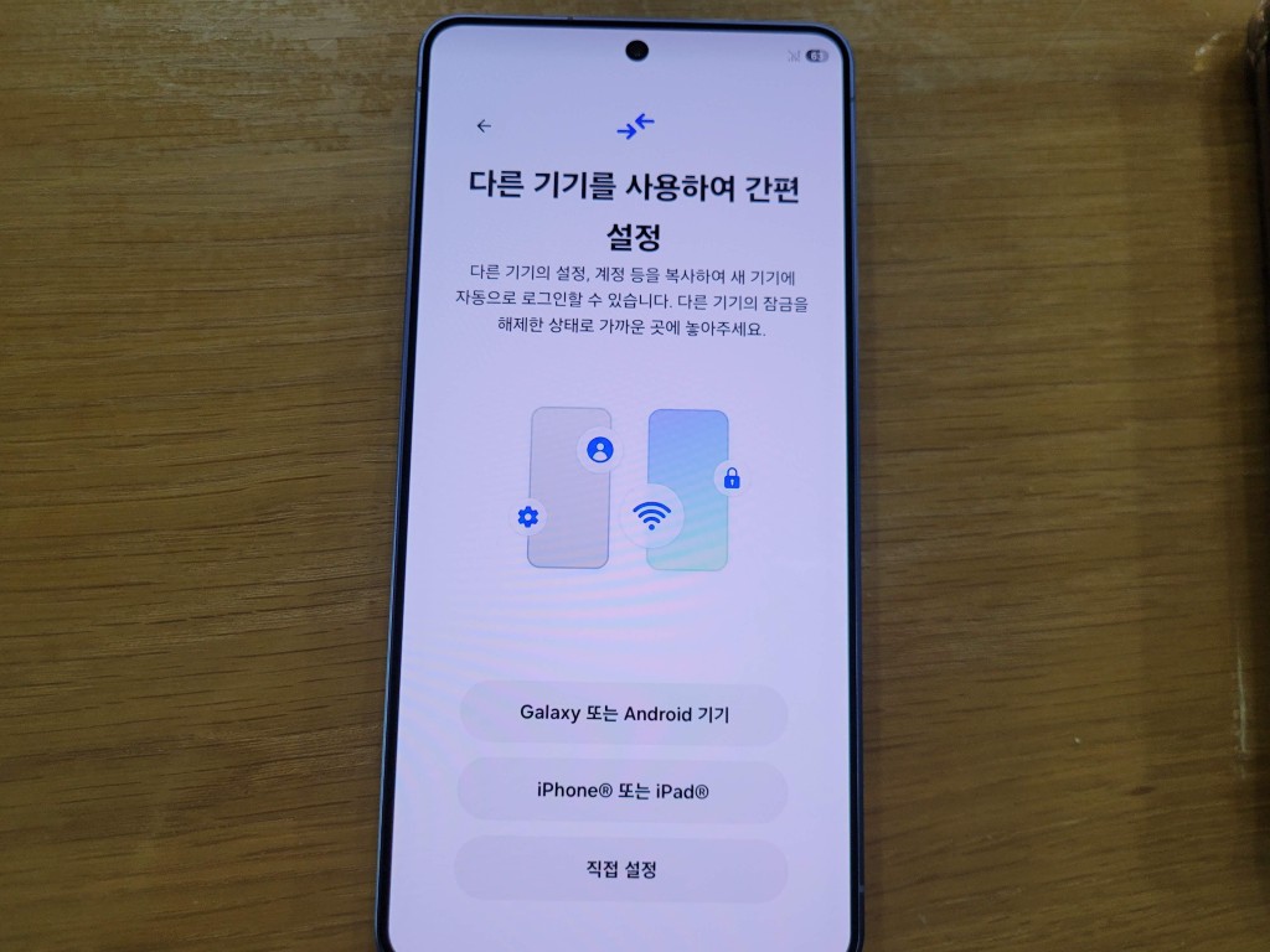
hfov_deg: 67.3
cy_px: 476
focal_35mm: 26
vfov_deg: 53.1
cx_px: 635
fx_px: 954
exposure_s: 1/120
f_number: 1.8
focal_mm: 5.4
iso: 250
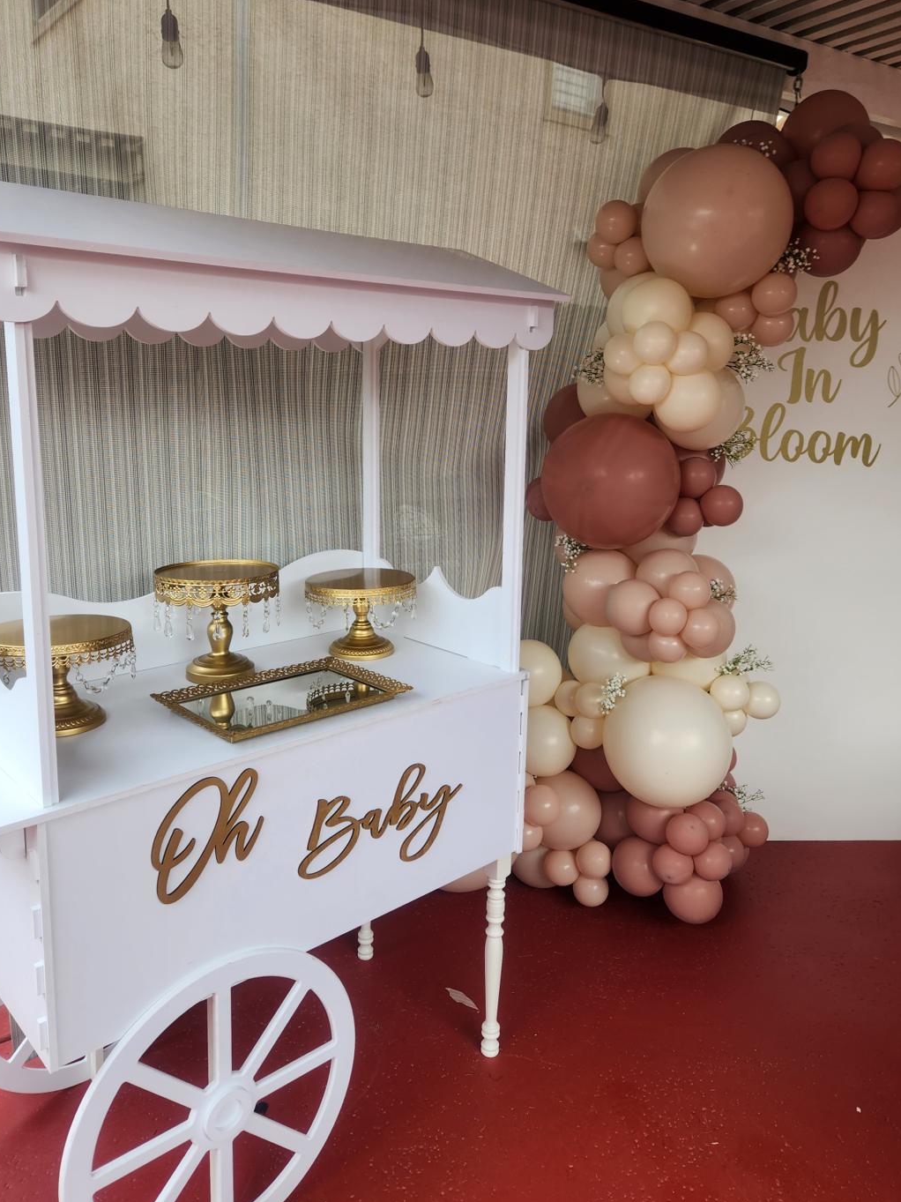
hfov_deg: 51.3
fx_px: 937
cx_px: 432
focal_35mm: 27
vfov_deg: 65.3
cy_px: 563
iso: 40
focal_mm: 5.4
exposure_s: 1/180
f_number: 1.8
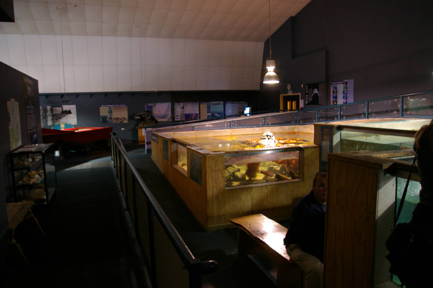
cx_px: 216
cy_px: 144
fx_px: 324
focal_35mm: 27
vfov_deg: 47.9
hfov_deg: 67.4
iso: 400
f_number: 4.5
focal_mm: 18
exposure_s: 1/2
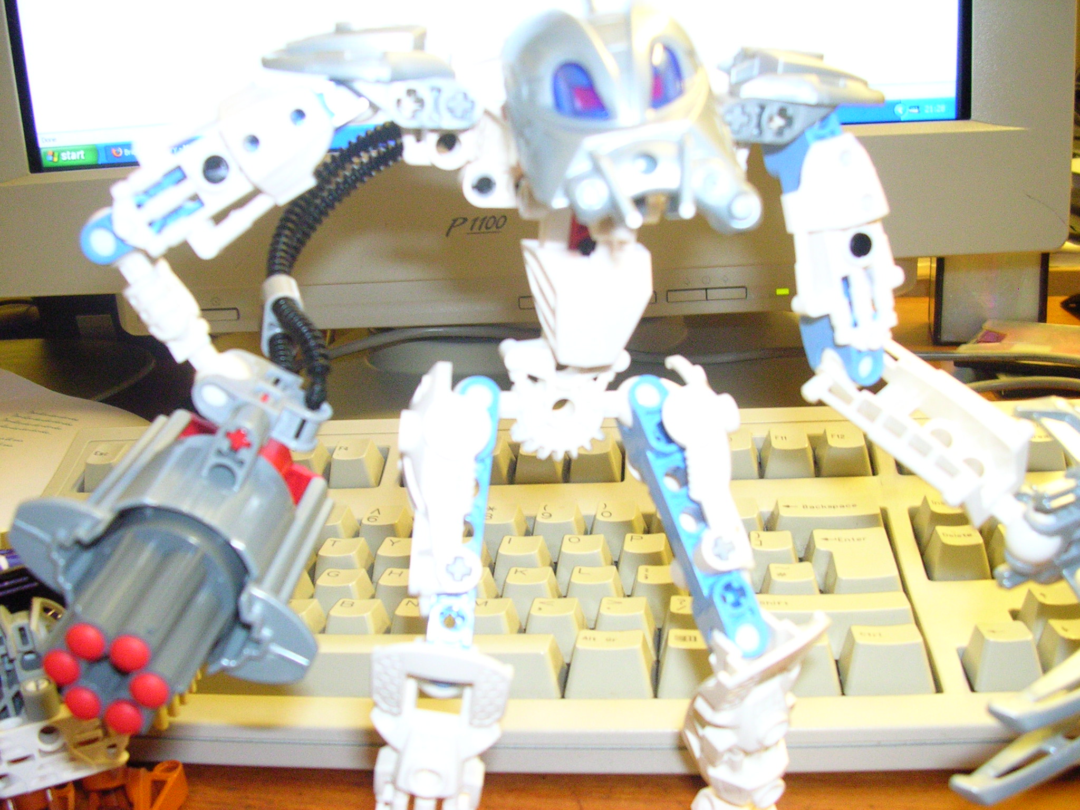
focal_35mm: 38
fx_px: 1186
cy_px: 405
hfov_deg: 49.0
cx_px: 540
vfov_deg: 37.7
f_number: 2.8
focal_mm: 5.8
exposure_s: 1/7.5
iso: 400
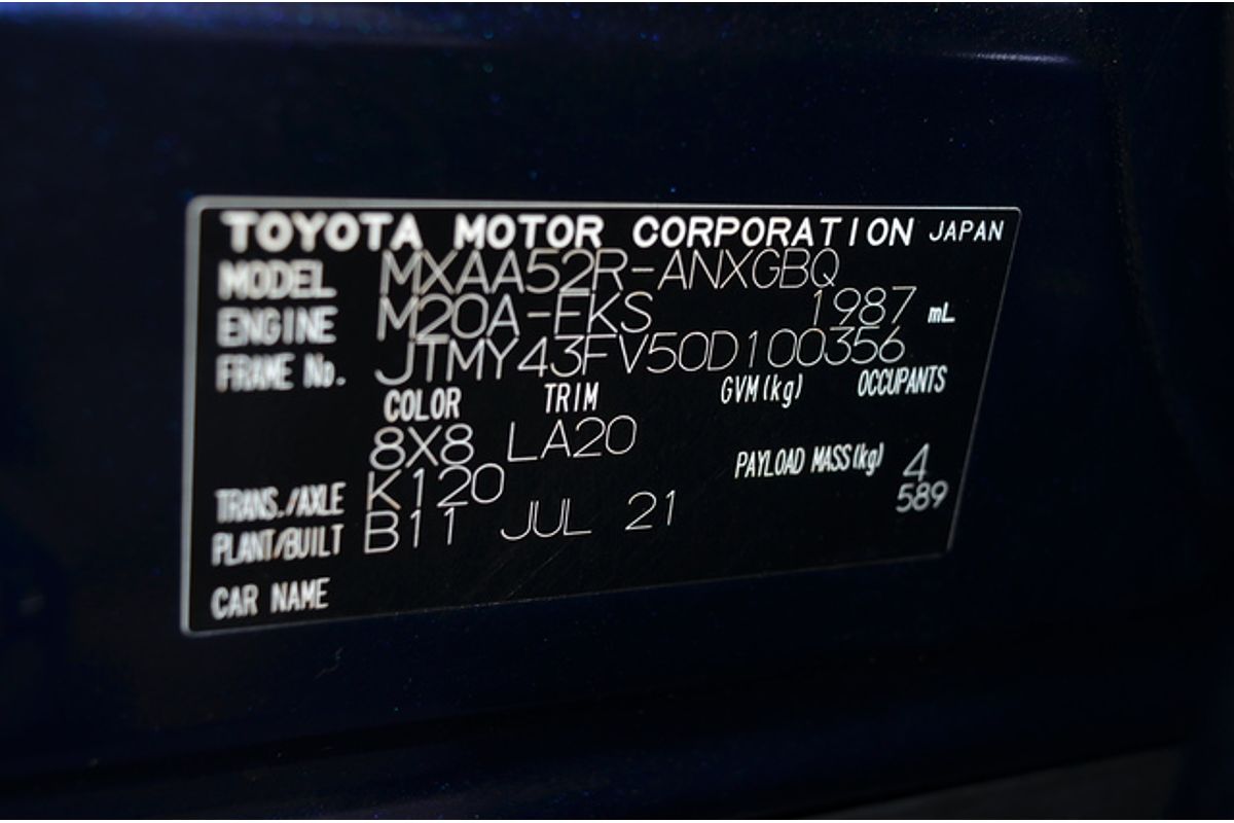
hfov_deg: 41.1
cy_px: 412
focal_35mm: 48
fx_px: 1645
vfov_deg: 28.1
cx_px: 617
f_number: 5.6
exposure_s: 1/30
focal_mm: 32
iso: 200
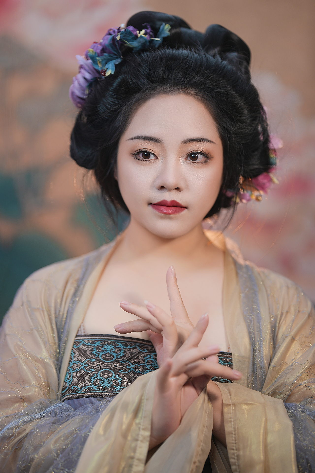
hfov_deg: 16.1
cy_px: 236
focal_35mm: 85
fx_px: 1116
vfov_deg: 23.9
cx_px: 158
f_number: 1.4
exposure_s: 1/125
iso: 160
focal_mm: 85
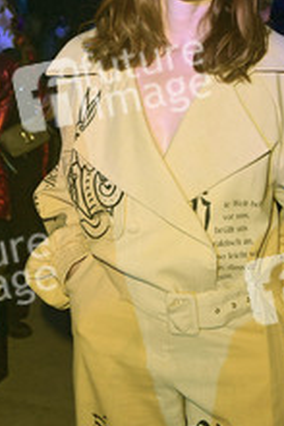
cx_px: 168
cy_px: 183
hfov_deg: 24.1
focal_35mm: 56
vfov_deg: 35.6
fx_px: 664
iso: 2000
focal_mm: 31
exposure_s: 1/160
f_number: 5
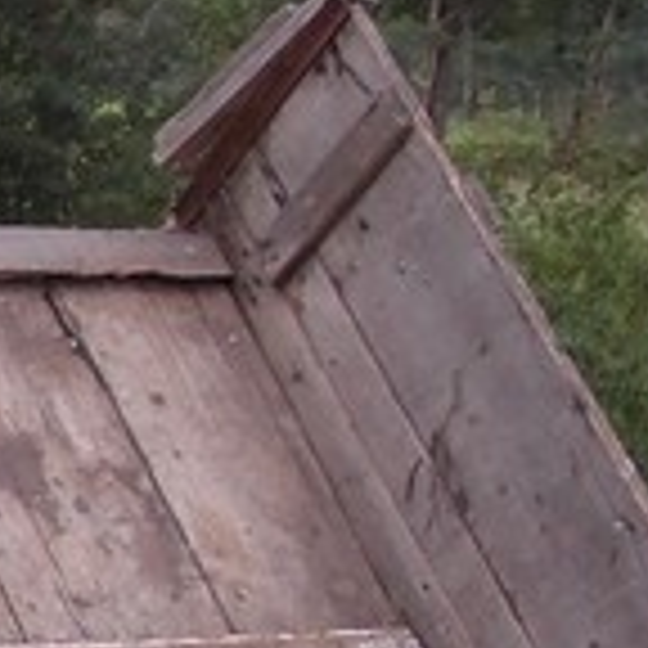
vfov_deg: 9.8
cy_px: 400
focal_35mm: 178
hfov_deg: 8.7
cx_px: -1012
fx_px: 3770
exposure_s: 1/200
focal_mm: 5.3
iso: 80
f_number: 3.1
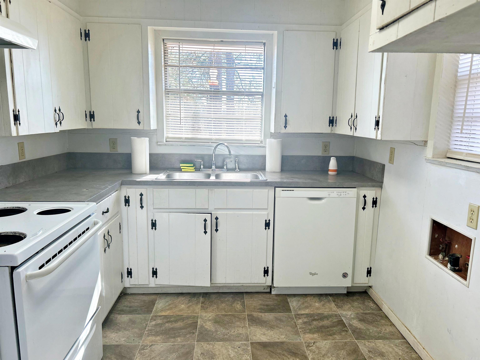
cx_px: 240
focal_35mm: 26
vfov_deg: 53.1
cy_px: 180
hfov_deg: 67.3
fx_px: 361
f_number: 1.5
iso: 64
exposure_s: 1/301
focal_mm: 5.7
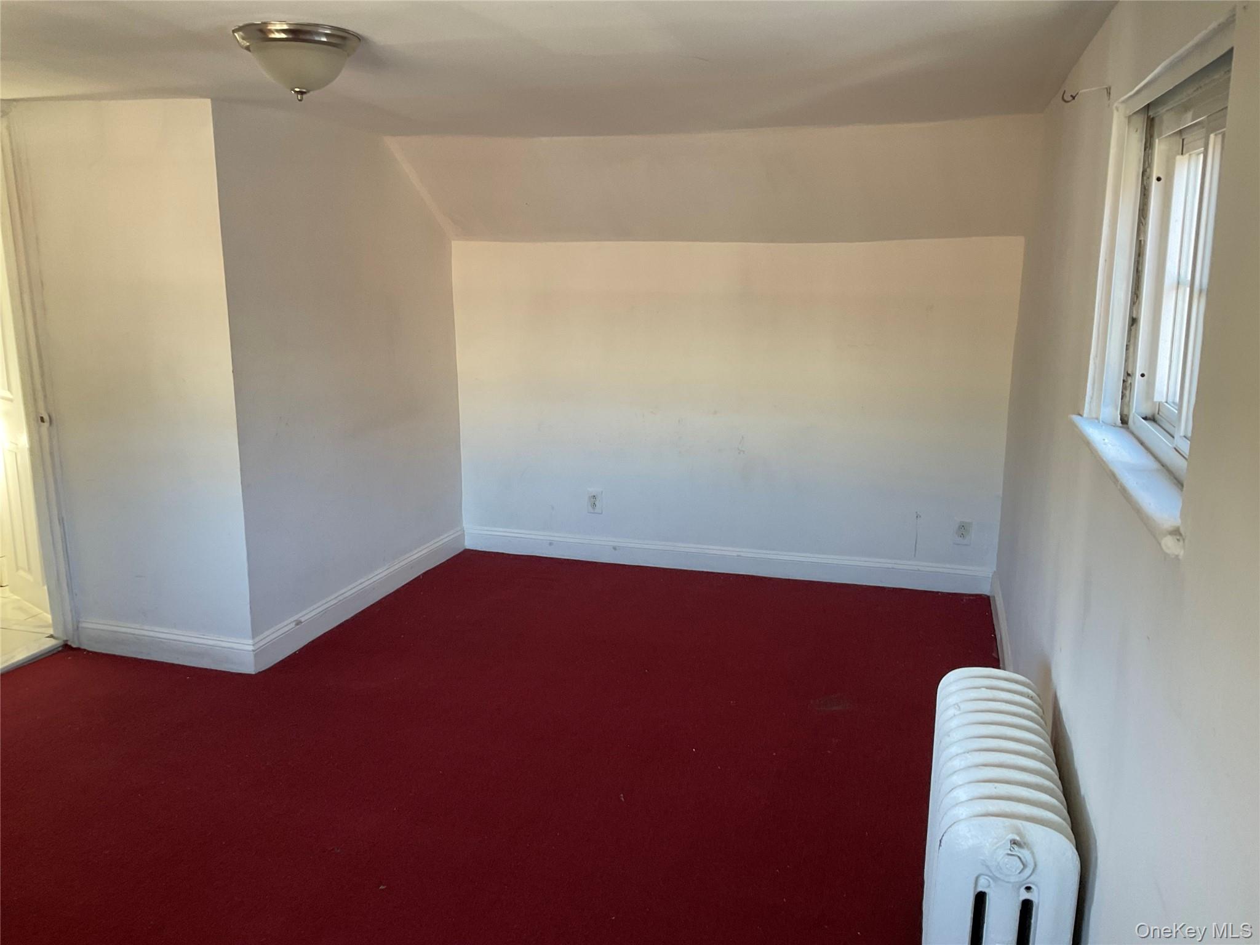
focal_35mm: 29
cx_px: 630
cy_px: 472
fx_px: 1056
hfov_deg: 61.7
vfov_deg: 48.2
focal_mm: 3
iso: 50
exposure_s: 1/60
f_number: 1.8
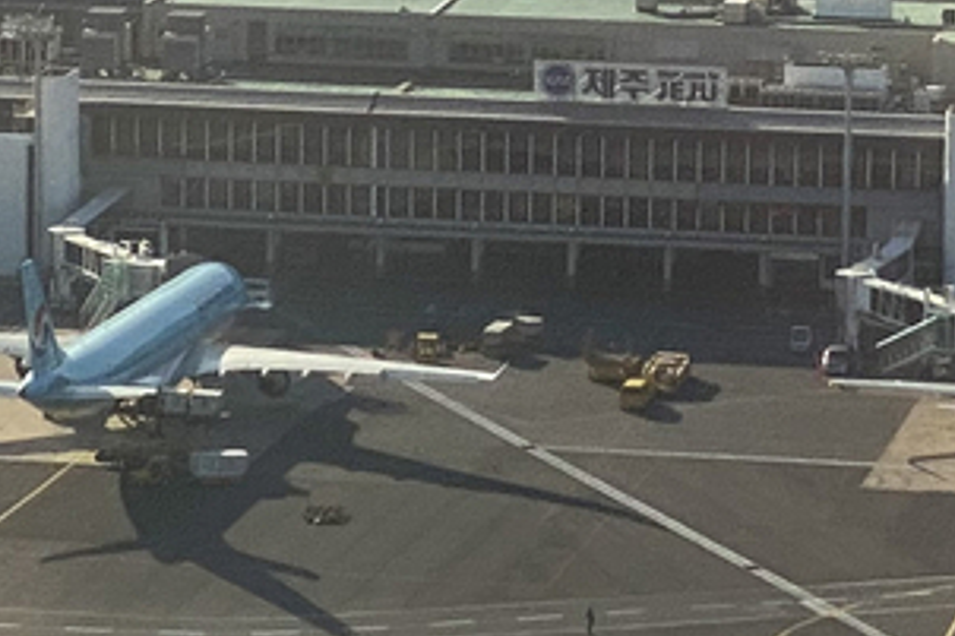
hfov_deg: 8.0
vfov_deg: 5.3
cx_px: 357
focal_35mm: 258
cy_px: -133
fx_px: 6840
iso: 20
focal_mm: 6
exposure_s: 1/1845
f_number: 2
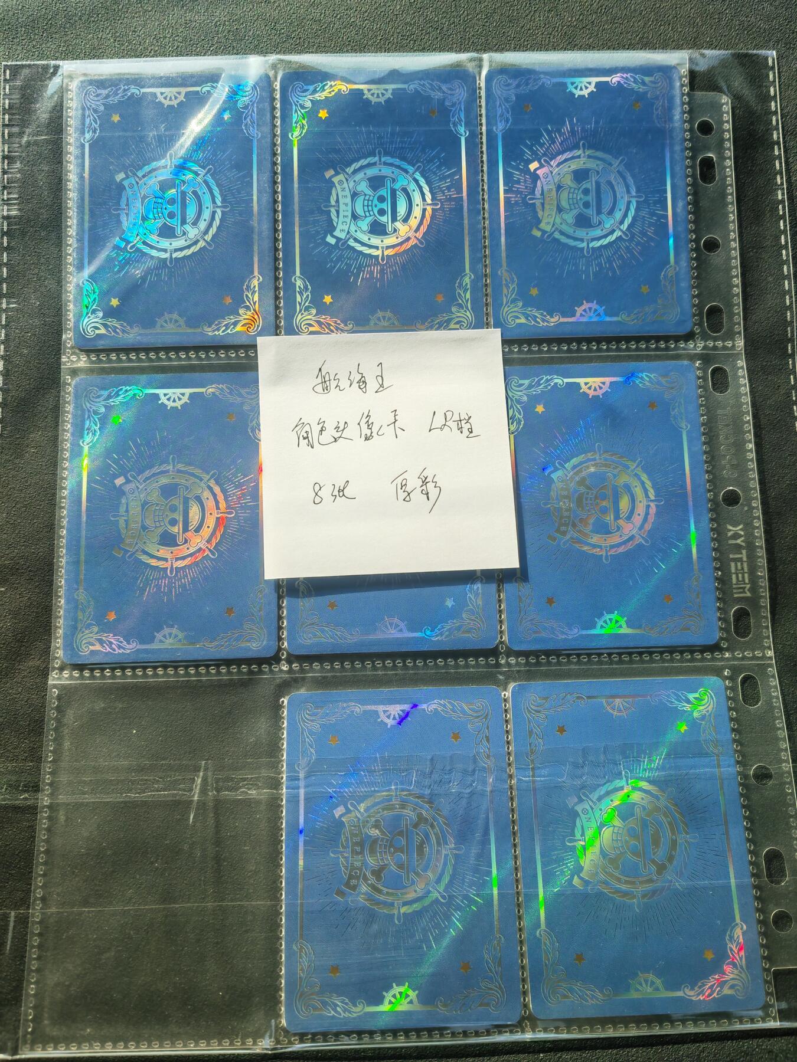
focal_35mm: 27
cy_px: 531
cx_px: 398
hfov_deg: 51.4
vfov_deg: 65.3
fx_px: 829
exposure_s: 1/100
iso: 125
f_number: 1.8
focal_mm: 5.53
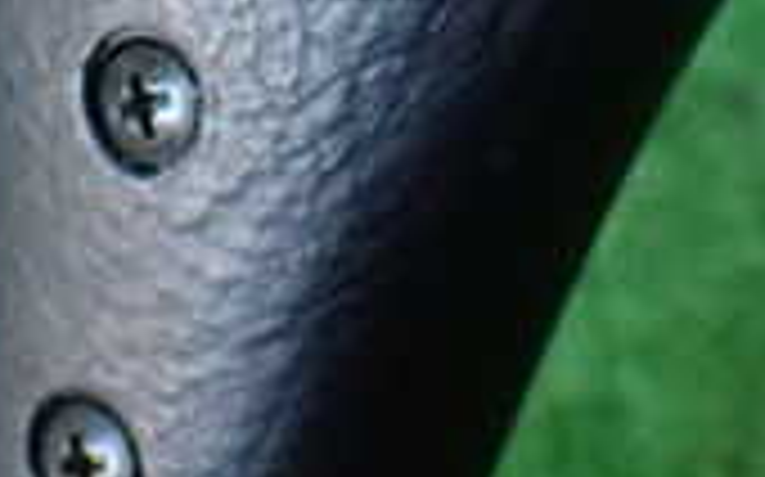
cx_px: 212
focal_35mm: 112
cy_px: -324
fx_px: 2334
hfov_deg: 18.5
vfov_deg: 11.0
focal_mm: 5.4
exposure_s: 1/100
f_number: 2.3
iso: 800
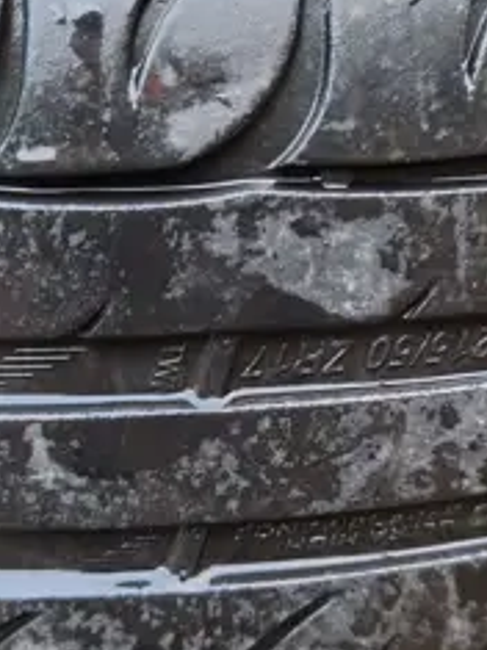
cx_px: 249
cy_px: 335
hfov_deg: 31.5
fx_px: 864
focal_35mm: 46
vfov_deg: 41.3
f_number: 1.9
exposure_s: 1/33
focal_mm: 6.12
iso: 5000
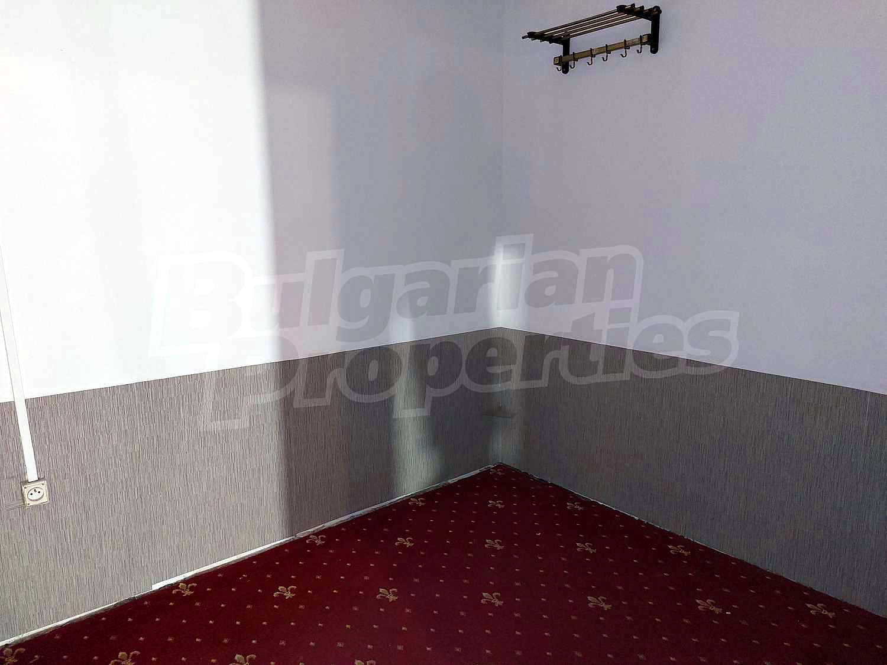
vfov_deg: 54.9
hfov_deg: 69.4
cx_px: 444
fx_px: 641
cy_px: 332
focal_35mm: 25
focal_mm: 5.23
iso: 200
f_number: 1.8
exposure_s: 1/50
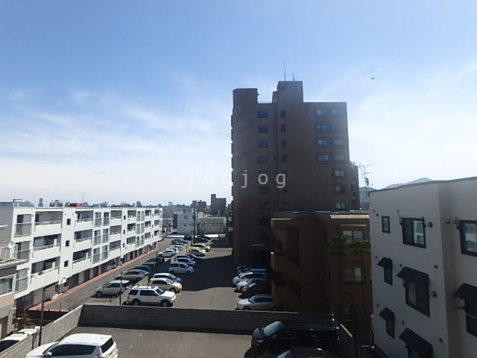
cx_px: 238
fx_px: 289
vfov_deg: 63.4
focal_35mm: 21
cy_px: 179
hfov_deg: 79.0
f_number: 6
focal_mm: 3.7
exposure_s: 1/500
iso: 125
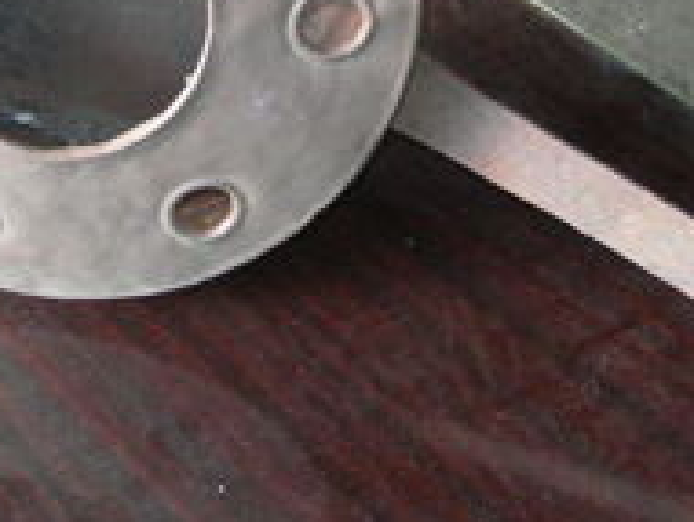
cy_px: 47
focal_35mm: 96
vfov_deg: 15.3
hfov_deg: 20.1
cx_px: 117
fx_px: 1927
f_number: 2.8
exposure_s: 1/27.8
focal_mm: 7.8
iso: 190
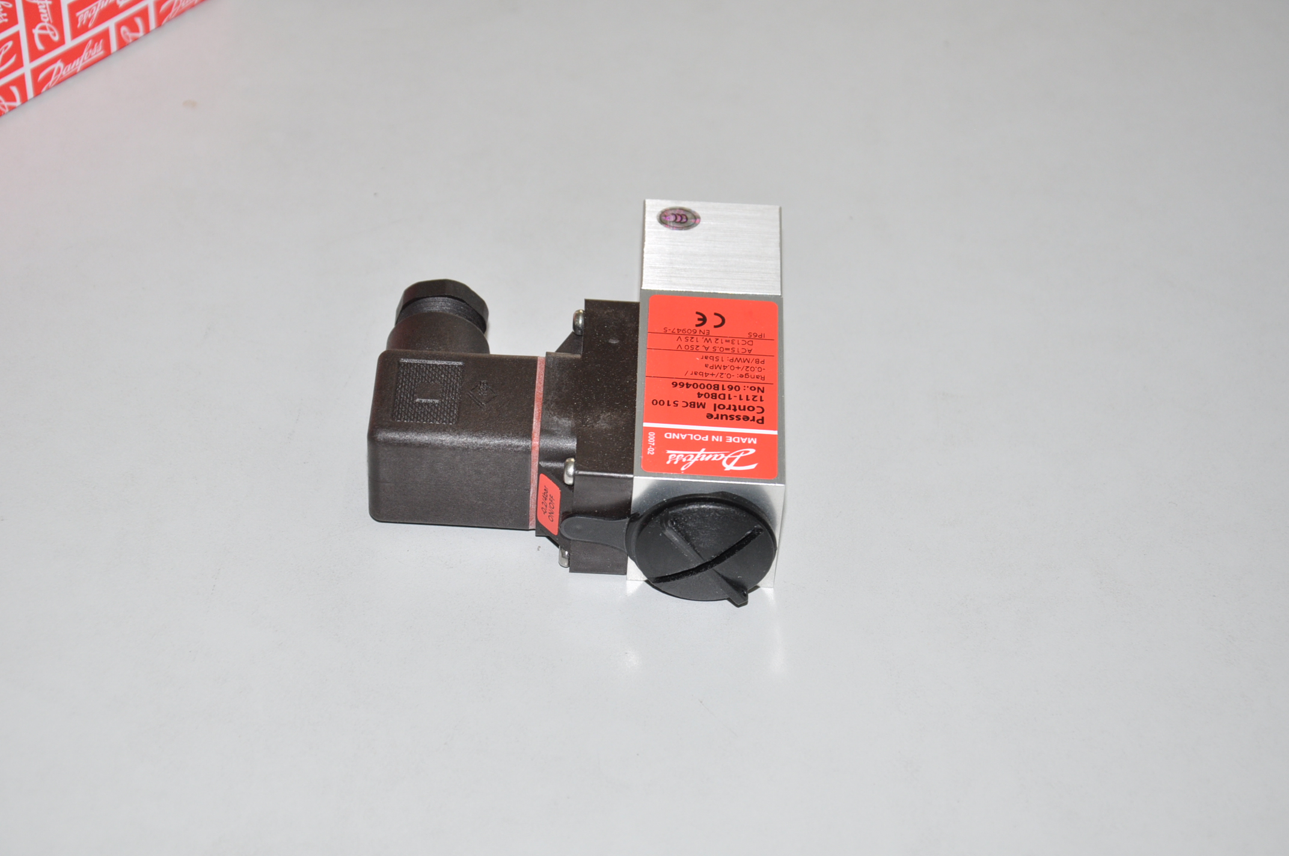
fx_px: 3111
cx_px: 644
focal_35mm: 87
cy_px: 428
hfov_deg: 23.4
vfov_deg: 15.7
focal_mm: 58
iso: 500
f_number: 6.3
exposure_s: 1/60
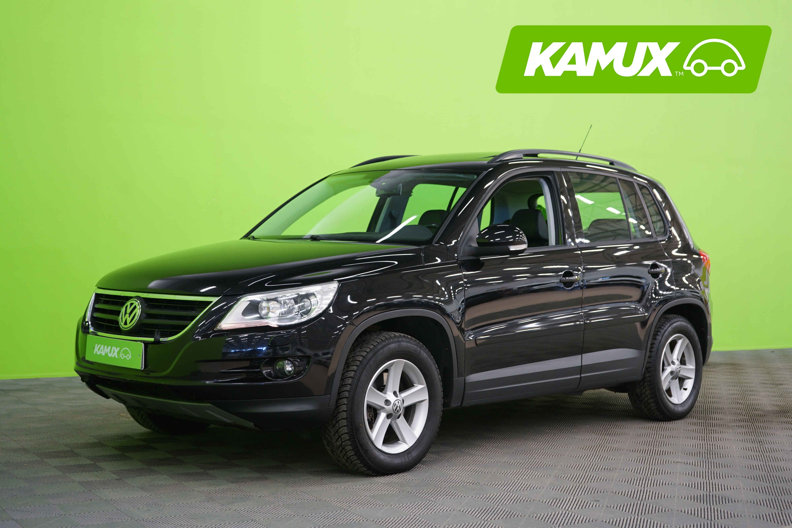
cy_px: 264
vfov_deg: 26.5
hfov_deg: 38.9
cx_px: 396
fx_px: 1122
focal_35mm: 51
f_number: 4.5
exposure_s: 1/6
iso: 400
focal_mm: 51
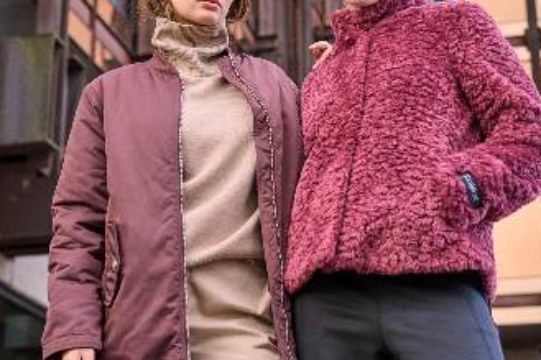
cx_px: 220
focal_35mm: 82
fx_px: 1232
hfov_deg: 24.7
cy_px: 101
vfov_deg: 16.6
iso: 500
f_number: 4
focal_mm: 54
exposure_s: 1/200
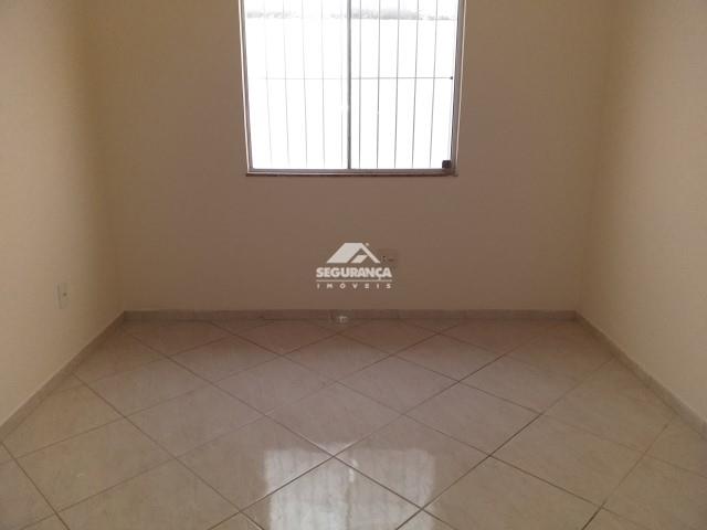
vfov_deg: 53.1
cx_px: 354
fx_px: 531
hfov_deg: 67.3
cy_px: 265
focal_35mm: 26
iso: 160
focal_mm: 3.6
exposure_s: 1/60
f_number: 1.9
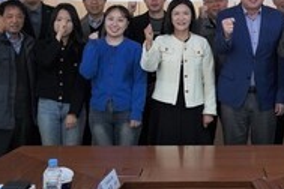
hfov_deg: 27.6
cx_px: 221
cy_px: -1
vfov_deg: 18.4
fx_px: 568
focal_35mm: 72
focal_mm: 34
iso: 4000
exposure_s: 1/160
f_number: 4
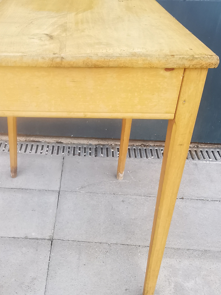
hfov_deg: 34.5
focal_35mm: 41
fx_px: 349
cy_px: 169
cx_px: 59
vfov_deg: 45.6
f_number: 2.2
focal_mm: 2.35
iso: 50
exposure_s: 1/101
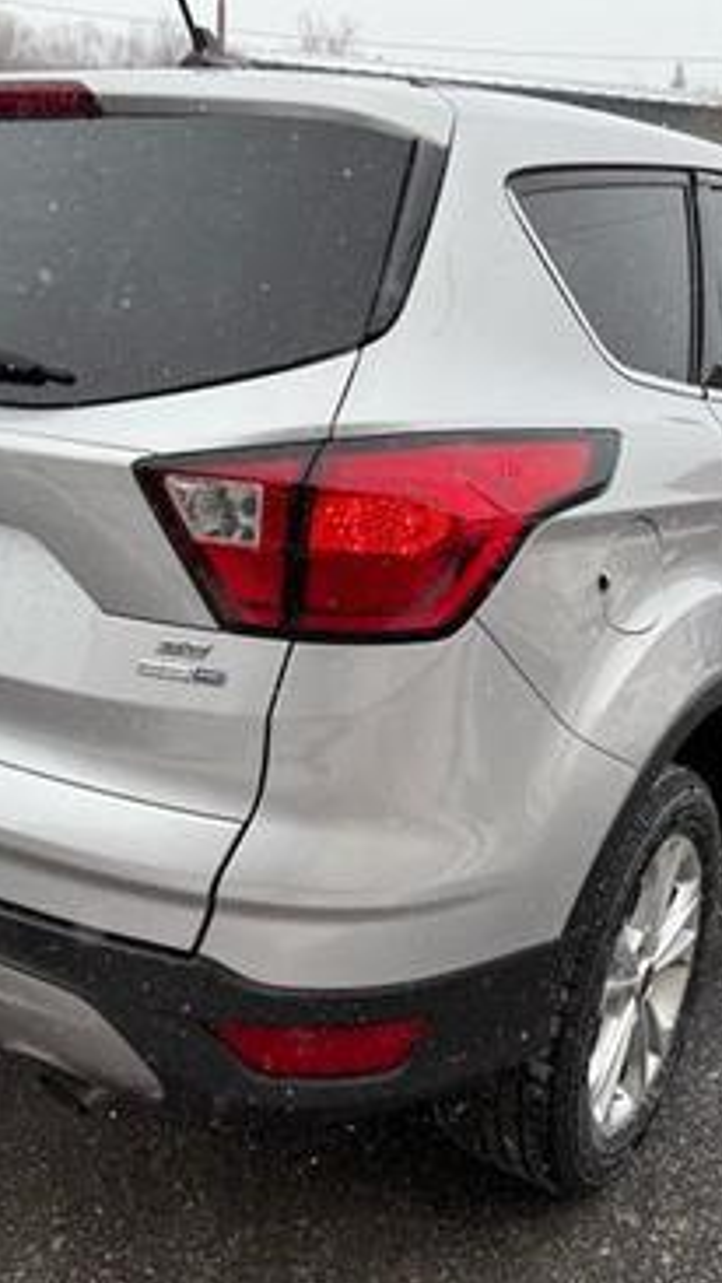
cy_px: 634
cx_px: 340
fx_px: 1225
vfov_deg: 55.3
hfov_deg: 32.8
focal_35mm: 36
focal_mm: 6.76
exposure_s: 1/188
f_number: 1.78
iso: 64
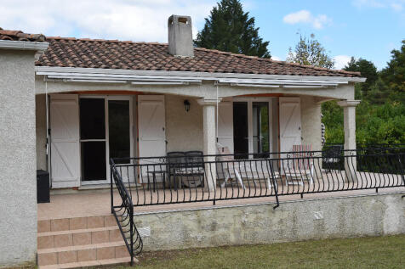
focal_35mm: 46
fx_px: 523
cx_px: 202
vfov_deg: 28.9
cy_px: 134
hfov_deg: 42.3
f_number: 8
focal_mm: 31
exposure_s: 1/250
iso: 200
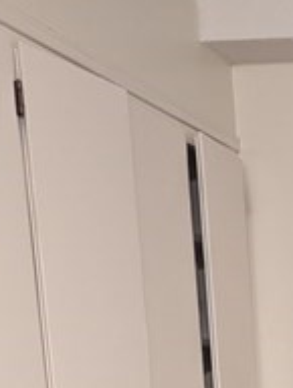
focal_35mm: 96
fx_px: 1079
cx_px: 519
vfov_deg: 18.0
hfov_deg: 13.9
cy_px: 598
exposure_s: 1/24
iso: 399
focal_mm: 6.81
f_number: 1.85
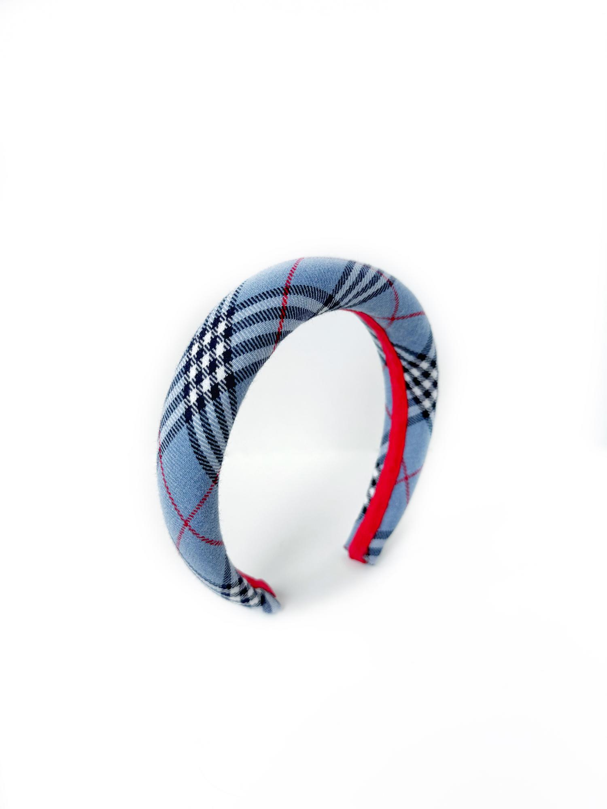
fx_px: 561
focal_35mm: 24
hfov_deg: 56.8
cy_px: 404
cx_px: 304
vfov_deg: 71.6
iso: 80
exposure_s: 1/100
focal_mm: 6.76
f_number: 1.78
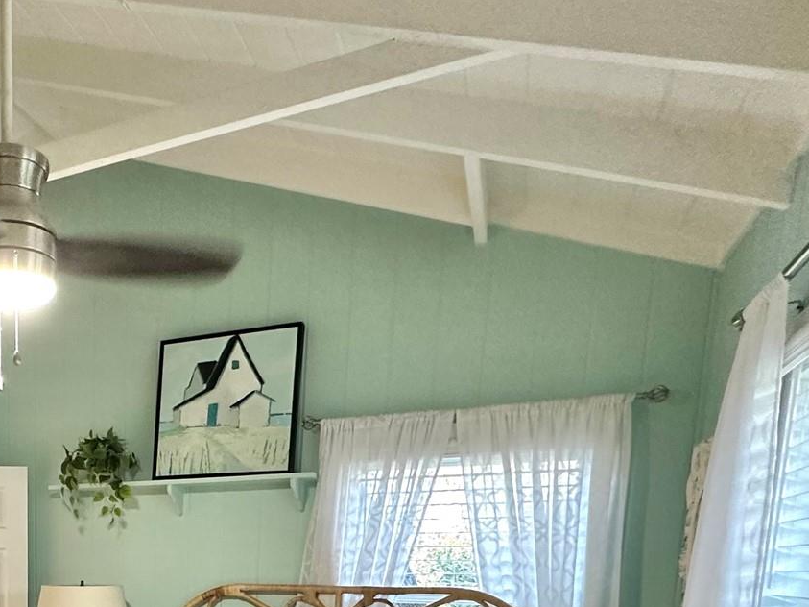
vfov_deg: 35.0
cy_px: 690
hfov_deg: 47.3
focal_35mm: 34
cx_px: 49
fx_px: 794
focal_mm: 2.22
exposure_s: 1/60
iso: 320
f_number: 2.2
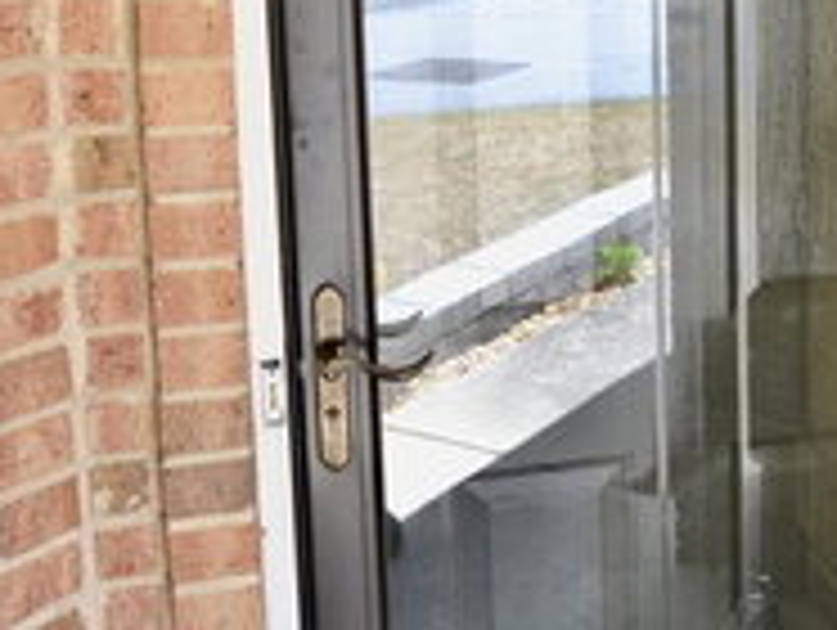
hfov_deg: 35.8
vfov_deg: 26.7
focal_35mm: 52
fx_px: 1259
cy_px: 18
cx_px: 639
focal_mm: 14
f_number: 5
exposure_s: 1/100
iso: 400
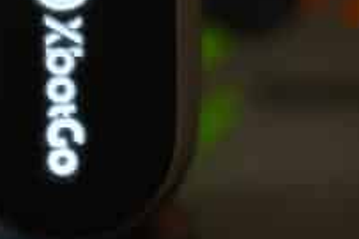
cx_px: 80
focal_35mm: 104
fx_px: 1036
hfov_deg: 19.5
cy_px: 89
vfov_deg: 13.1
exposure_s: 1/100
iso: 320
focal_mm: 54
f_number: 2.8
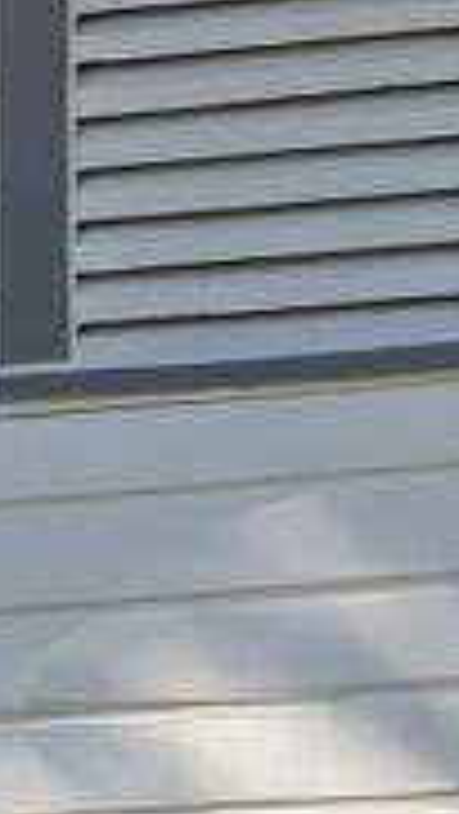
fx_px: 9010
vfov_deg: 5.1
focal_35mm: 417
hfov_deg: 2.9
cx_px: 338
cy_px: 1459
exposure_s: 1/8000
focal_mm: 30
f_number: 4
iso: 160
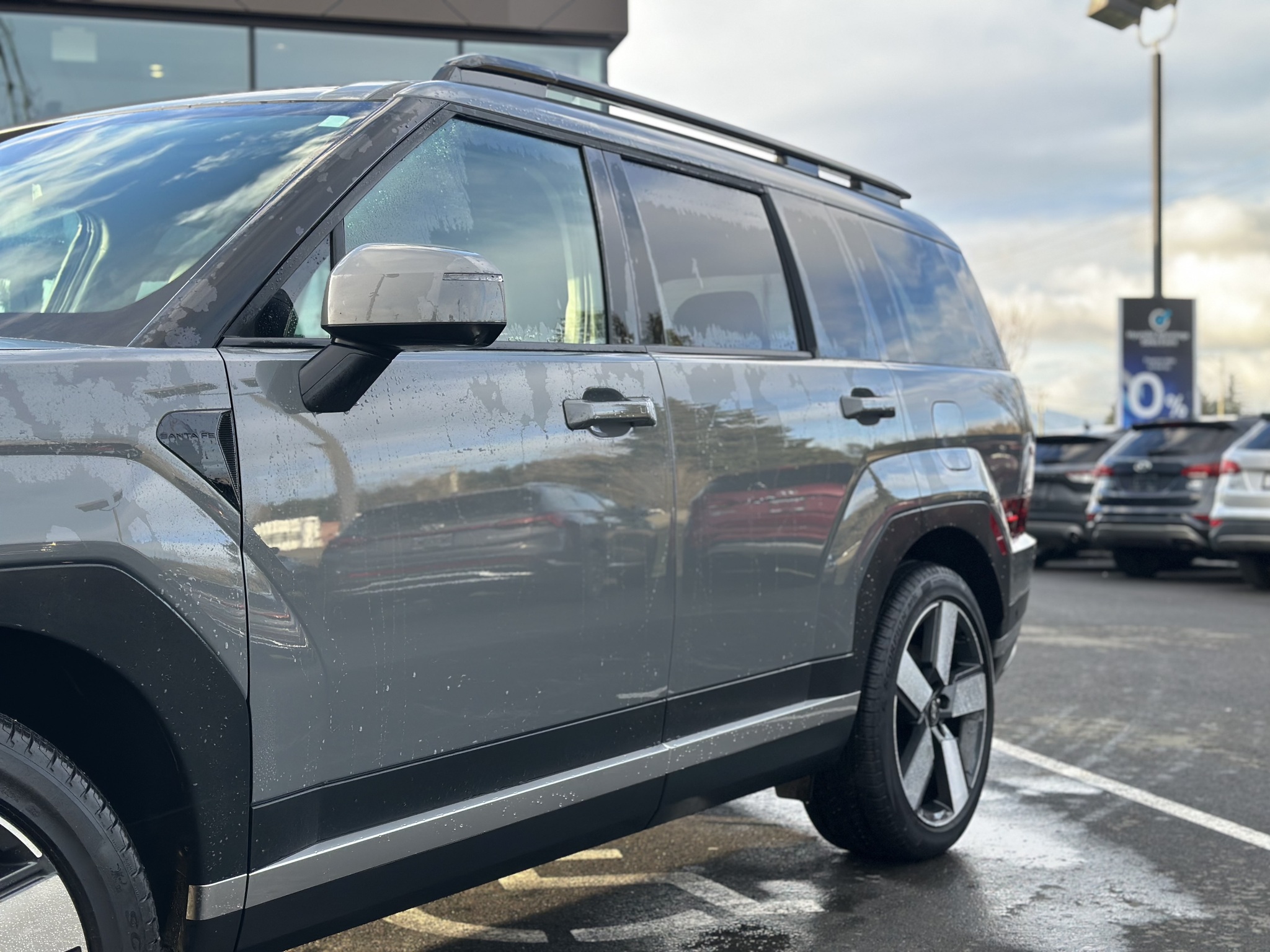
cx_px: 635
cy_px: 476
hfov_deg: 39.7
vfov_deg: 30.3
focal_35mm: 48
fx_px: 1761
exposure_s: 1/484
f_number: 1.78
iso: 80
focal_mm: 6.86
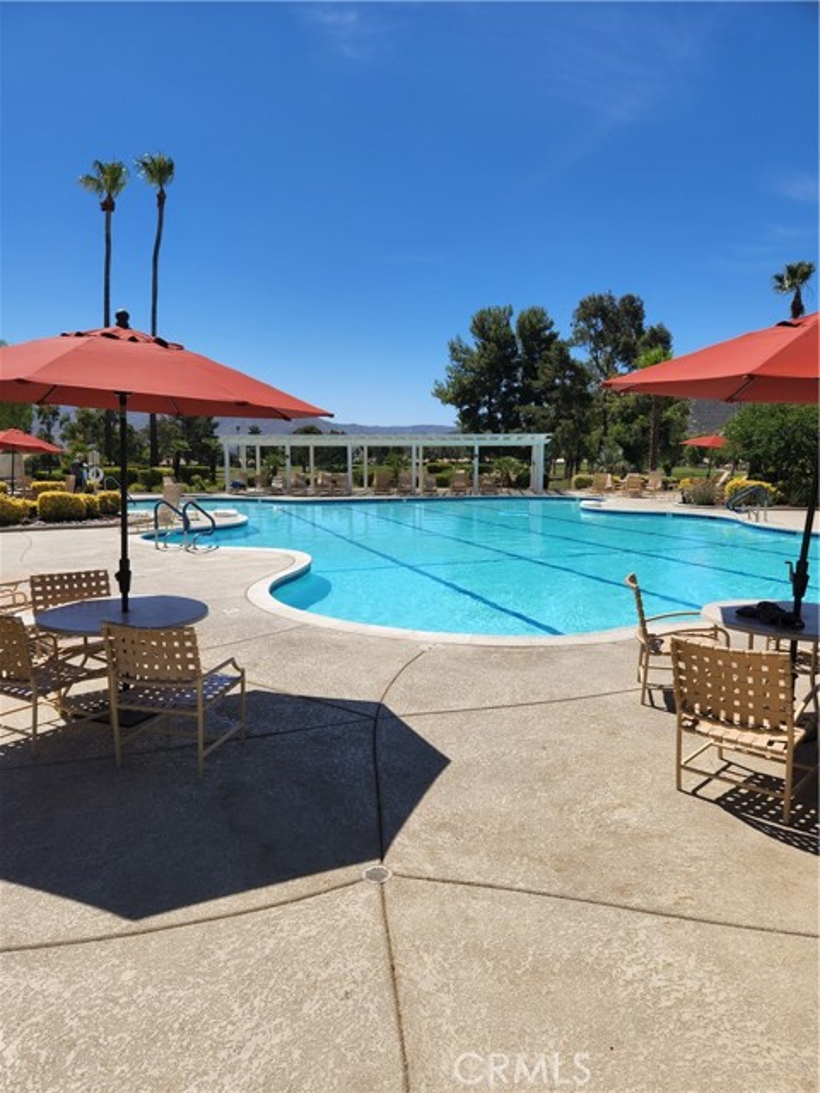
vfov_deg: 73.9
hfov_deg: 58.9
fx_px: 726
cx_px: 410
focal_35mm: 23
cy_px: 546
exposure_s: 1/2151
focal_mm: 5.4
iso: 20
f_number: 1.8
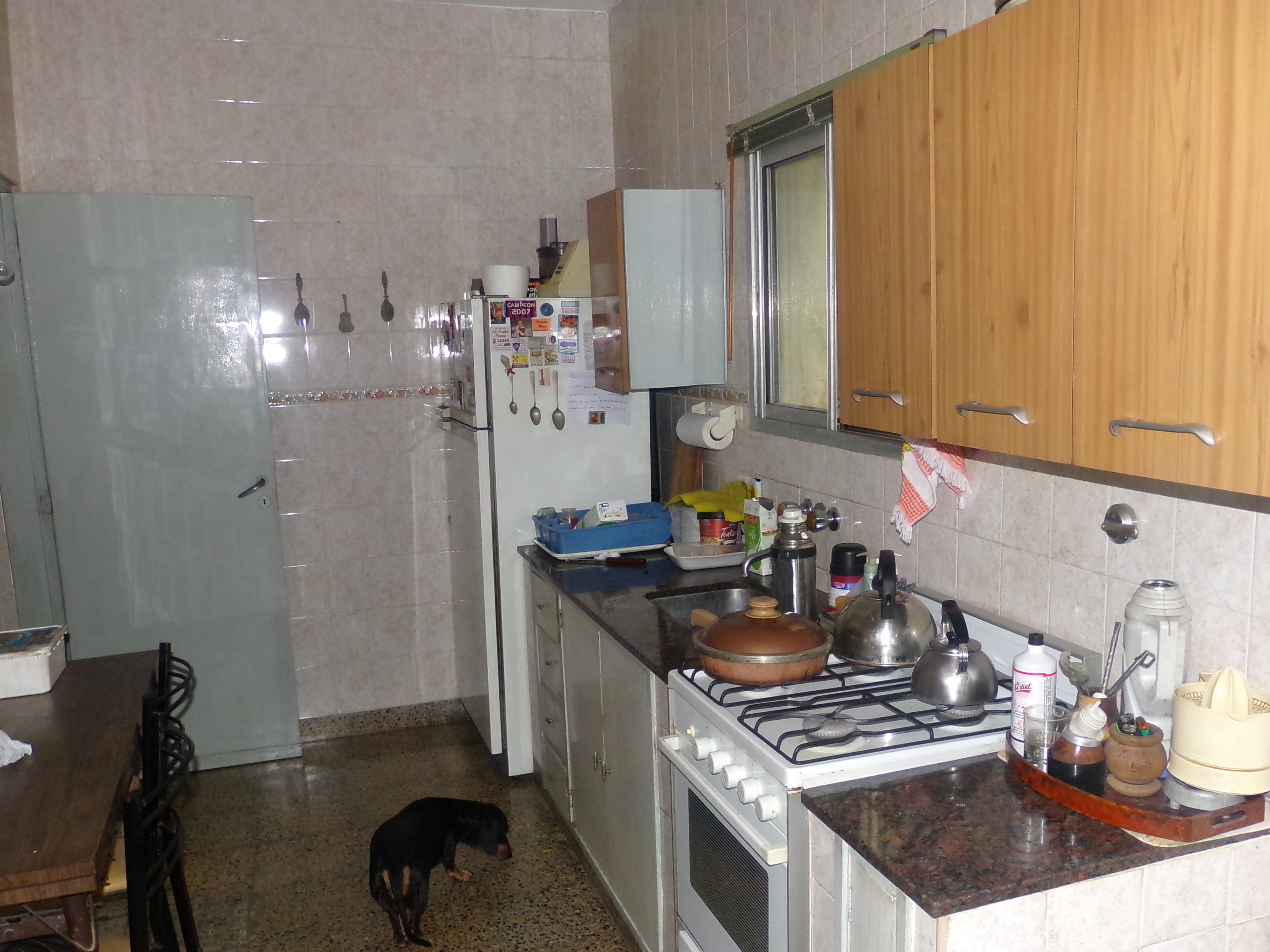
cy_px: 532
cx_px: 694
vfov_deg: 46.7
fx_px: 1101
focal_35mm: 30
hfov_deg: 59.9
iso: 200
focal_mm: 4.7
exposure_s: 1/34
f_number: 3.2
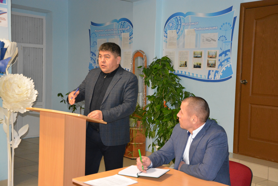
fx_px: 394
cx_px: 139
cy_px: 93
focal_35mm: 51
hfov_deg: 38.9
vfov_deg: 26.5
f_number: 4.2
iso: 3200
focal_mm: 34
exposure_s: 1/60
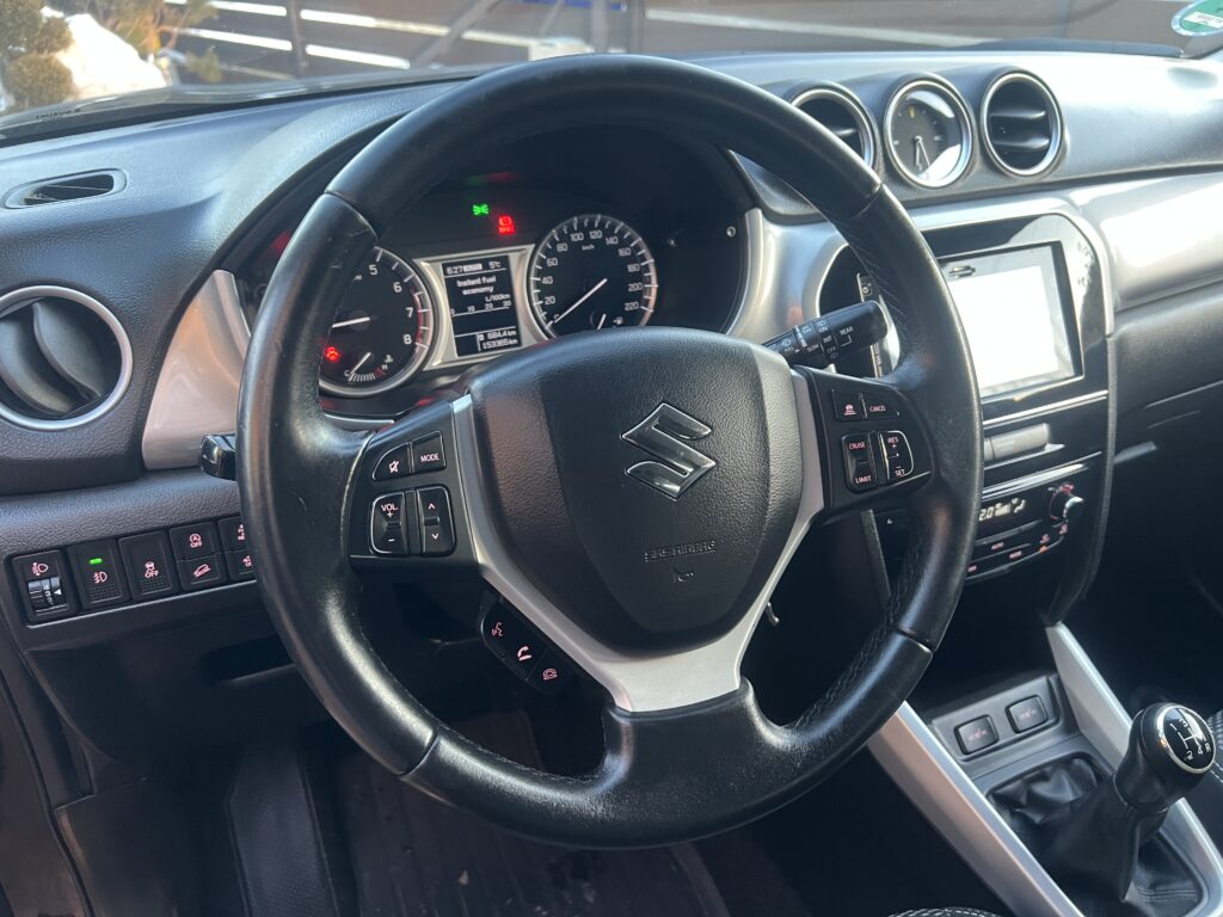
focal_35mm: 26
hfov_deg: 67.3
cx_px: 612
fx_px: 919
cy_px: 458
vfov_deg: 53.1
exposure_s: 1/50
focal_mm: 5.7
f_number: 1.5
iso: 320
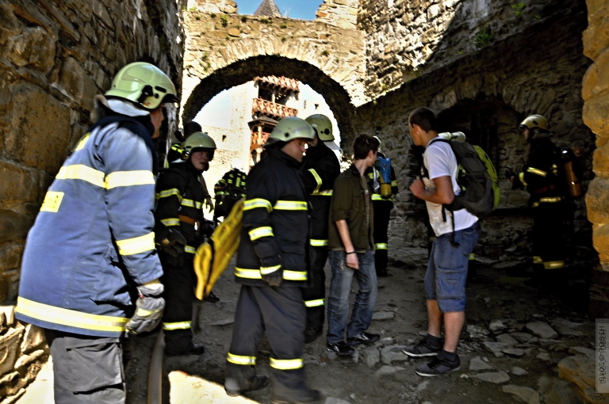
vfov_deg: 47.8
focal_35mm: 27
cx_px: 304
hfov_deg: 67.4
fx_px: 456
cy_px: 202
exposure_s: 1/80
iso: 200
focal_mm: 18
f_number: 9
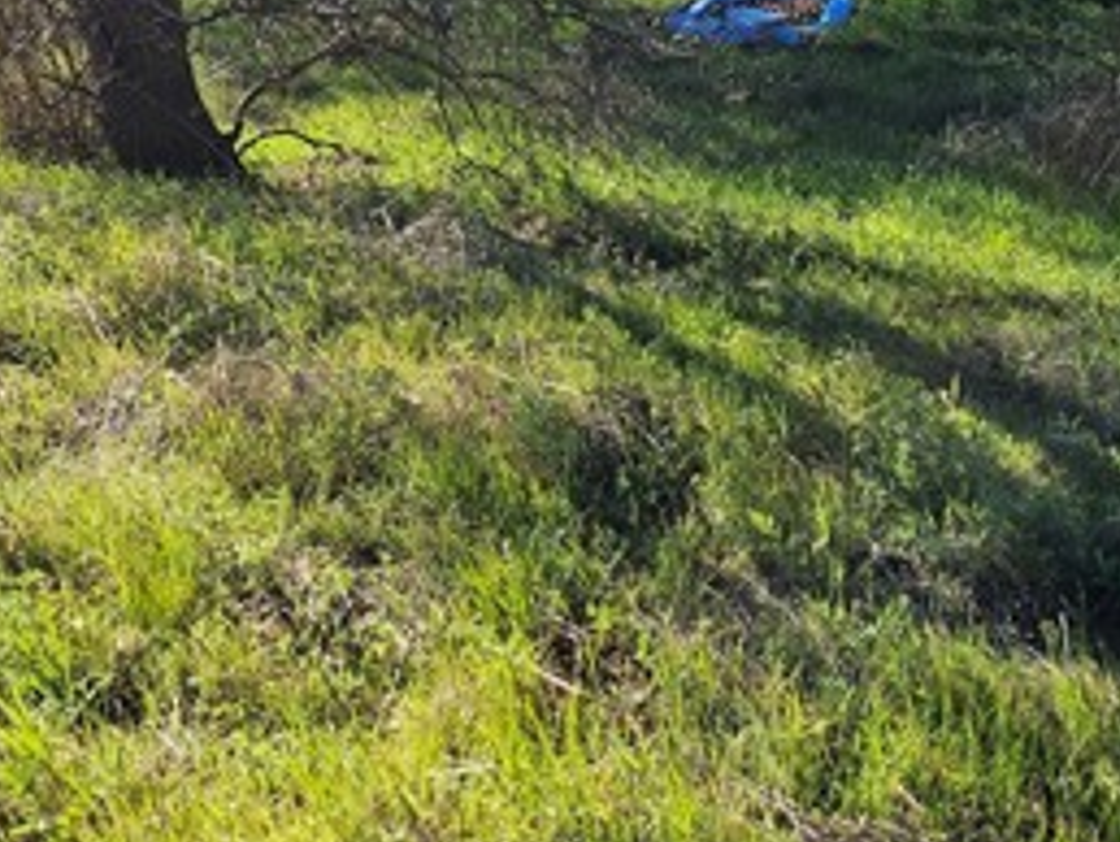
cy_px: 52
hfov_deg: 33.7
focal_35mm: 57
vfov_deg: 24.8
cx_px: 612
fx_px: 1846
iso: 10
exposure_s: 1/329
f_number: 1.7
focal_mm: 6.3
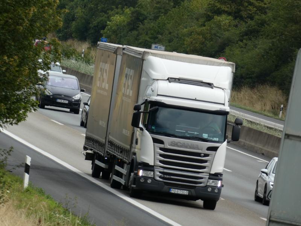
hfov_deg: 2.6
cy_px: 113
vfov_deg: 2.0
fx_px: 6582
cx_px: 150
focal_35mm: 757
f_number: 5.6
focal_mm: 135.6
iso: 80
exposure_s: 1/200
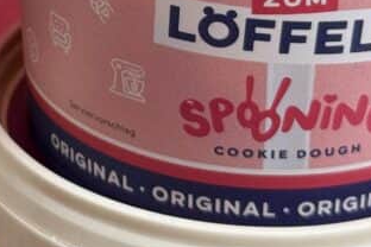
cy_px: -147
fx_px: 1690
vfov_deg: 8.2
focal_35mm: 164
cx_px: -12
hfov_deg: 12.4
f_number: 1.78
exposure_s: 1/50
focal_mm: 6.76
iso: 50
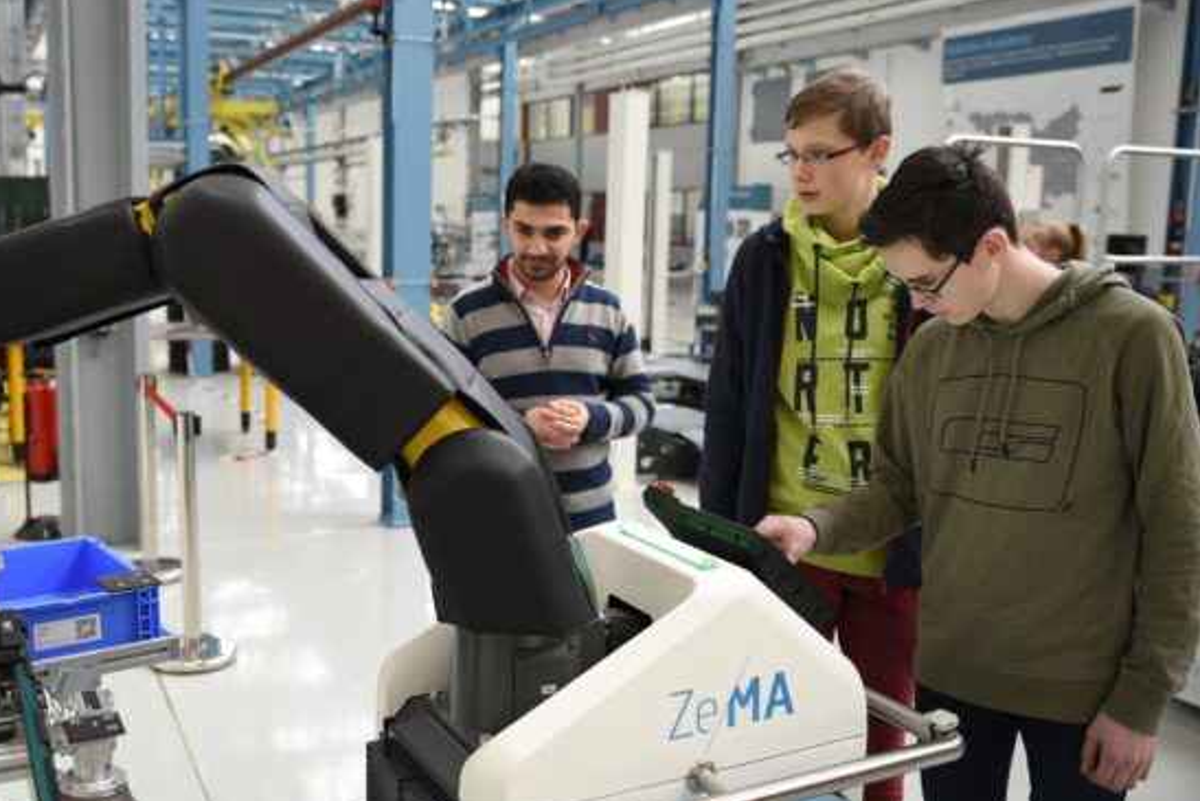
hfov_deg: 50.5
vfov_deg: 35.1
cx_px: 511
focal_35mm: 38
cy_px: 395
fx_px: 1267
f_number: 2.8
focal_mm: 32
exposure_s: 1/500
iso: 2200
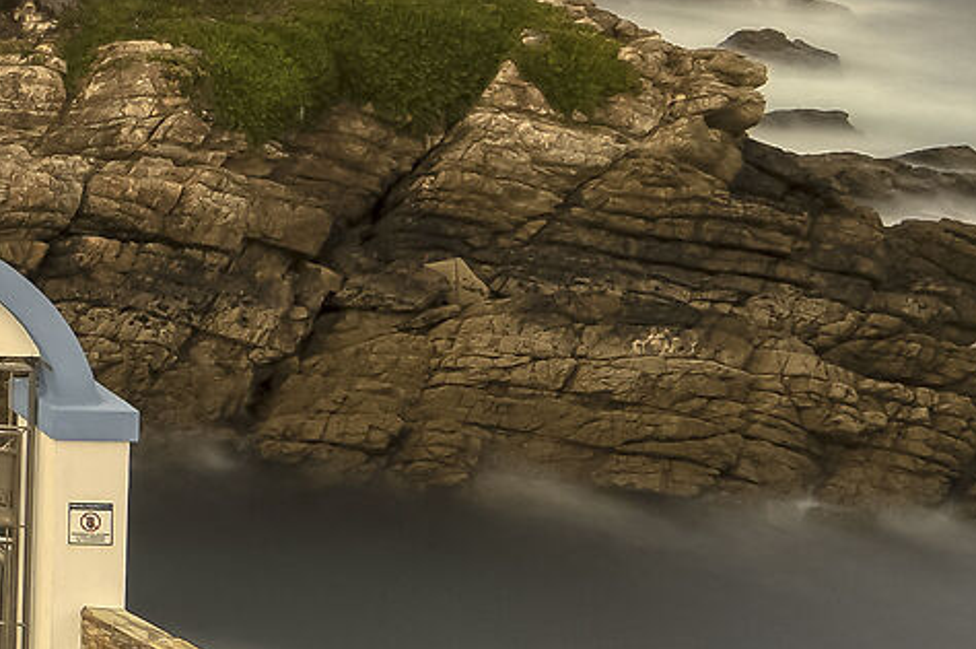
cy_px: -471
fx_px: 2194
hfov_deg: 14.7
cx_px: -1400
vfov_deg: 14.9
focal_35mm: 81
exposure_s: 90
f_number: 8
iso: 125
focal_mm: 16
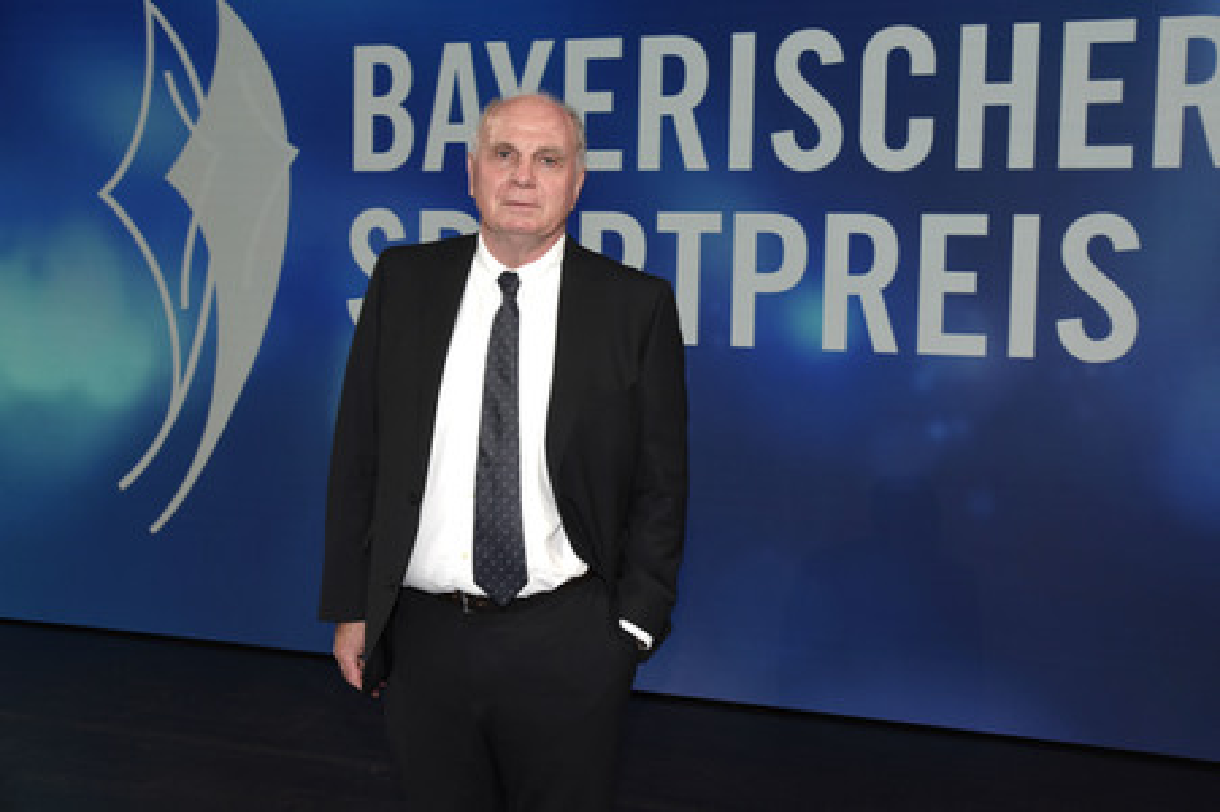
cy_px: 406
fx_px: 1151
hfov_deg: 55.8
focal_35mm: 34
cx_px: 610
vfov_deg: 38.8
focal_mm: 34
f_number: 6.3
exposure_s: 1/100
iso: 800
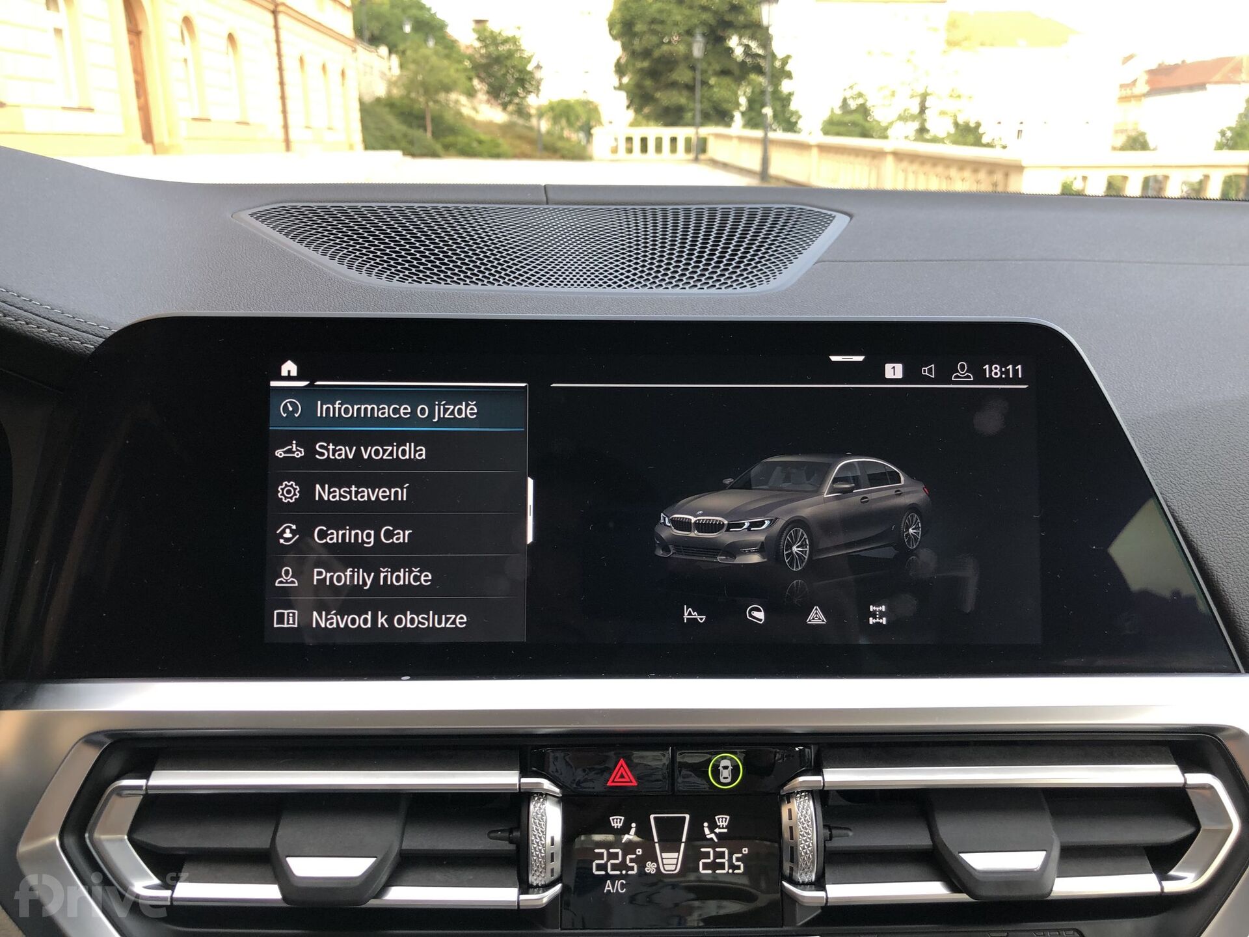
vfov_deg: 49.7
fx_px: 1010
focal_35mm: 28
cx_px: 624
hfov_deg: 63.4
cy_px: 468
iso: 32
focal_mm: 4
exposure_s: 1/89
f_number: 1.8
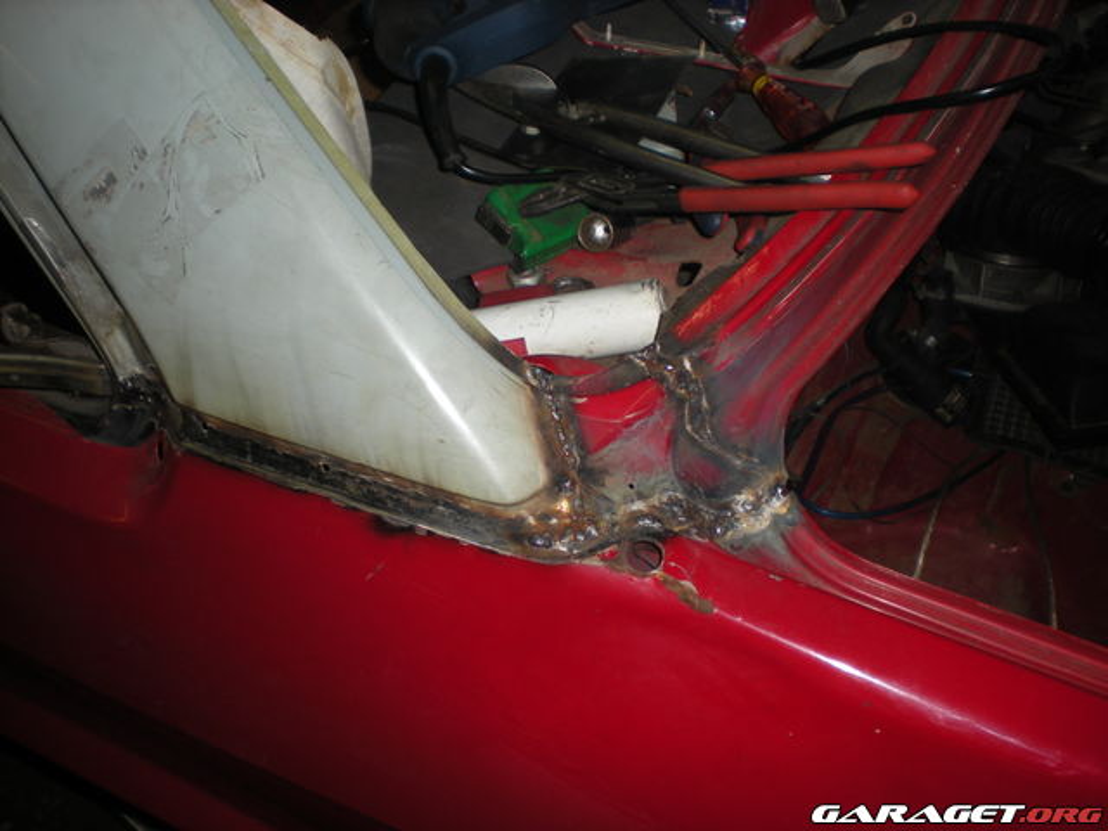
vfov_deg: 37.7
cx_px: 554
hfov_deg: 49.0
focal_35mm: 38
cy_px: 416
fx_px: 1216
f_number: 3.1
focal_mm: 6.3
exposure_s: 1/60
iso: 64
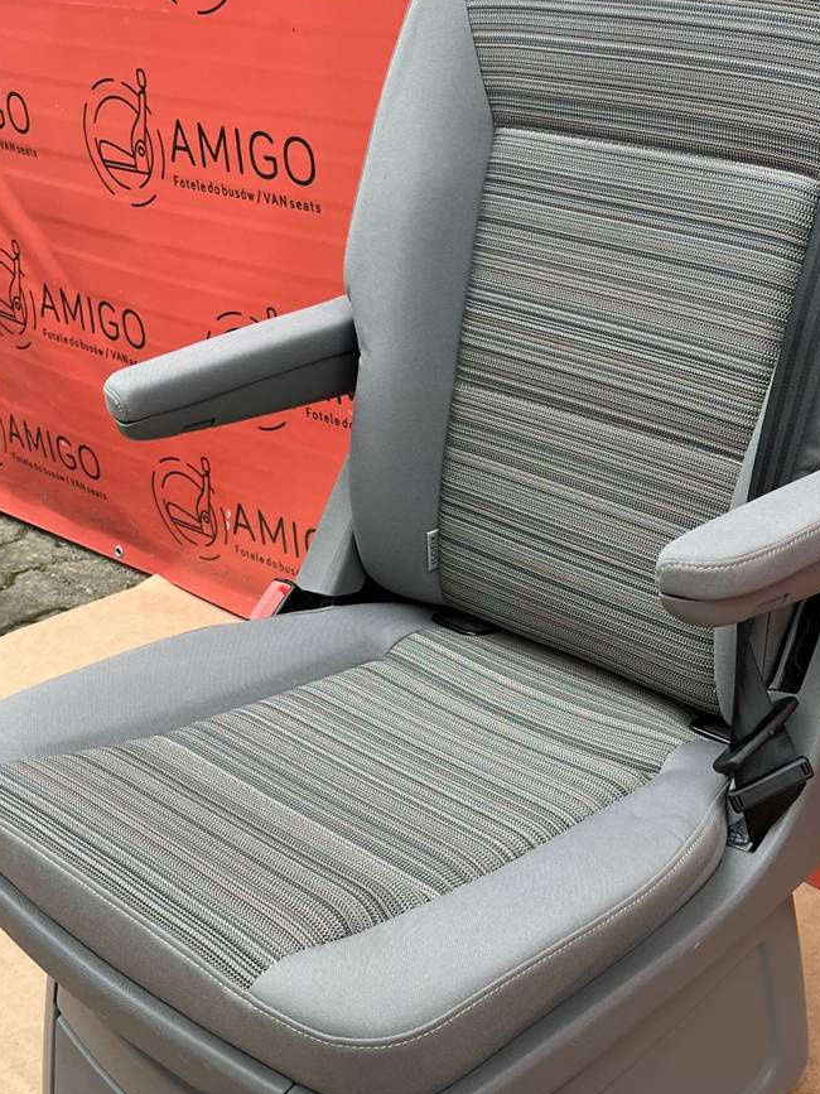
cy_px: 532
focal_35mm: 48
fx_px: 1516
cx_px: 564
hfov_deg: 30.0
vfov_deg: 39.7
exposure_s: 1/121
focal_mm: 5.1
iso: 80
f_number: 1.6
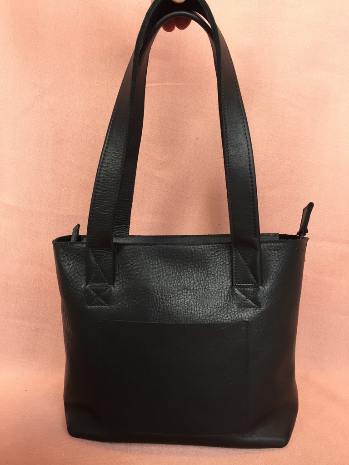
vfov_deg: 61.7
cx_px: 174
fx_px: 390
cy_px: 232
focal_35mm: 29
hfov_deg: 48.2
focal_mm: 4.15
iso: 40
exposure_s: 1/33
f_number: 2.2
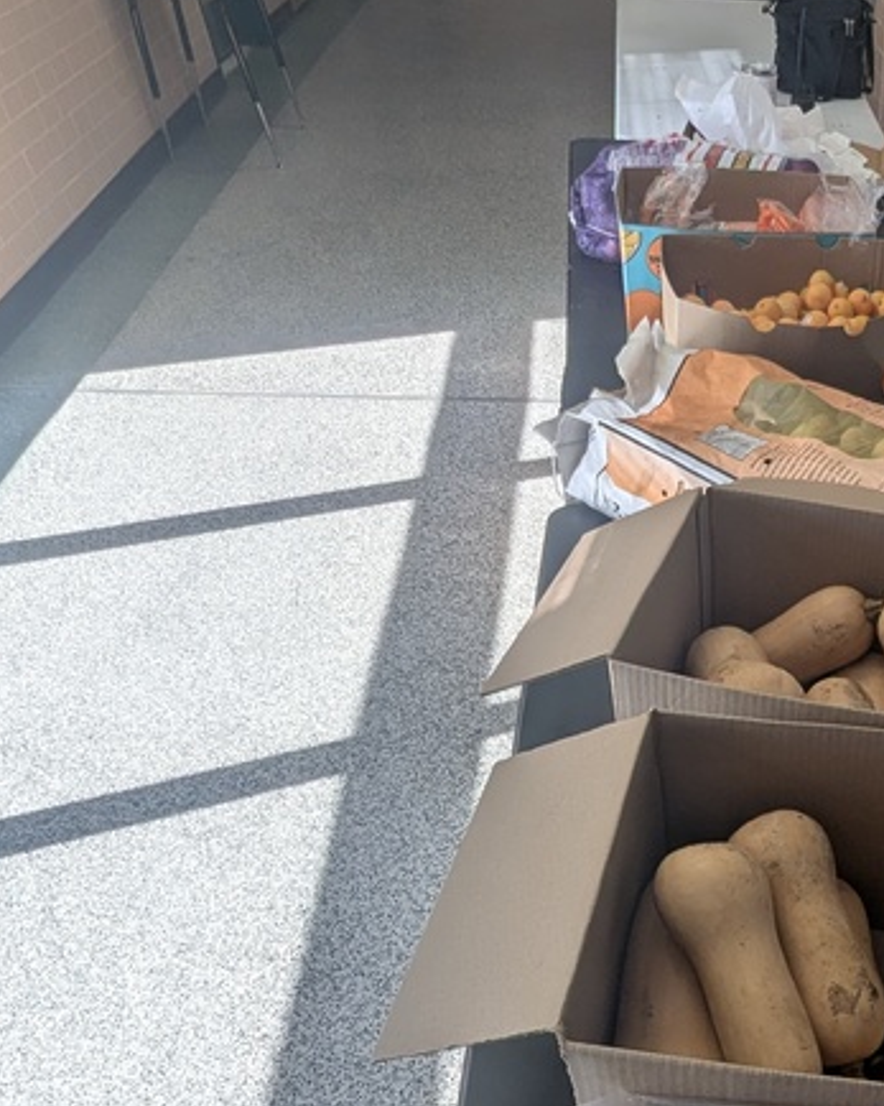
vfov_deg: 54.3
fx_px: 981
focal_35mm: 30
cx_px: 852
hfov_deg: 42.8
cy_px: 902
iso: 61
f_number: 2.2
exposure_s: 1/394
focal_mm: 1.95
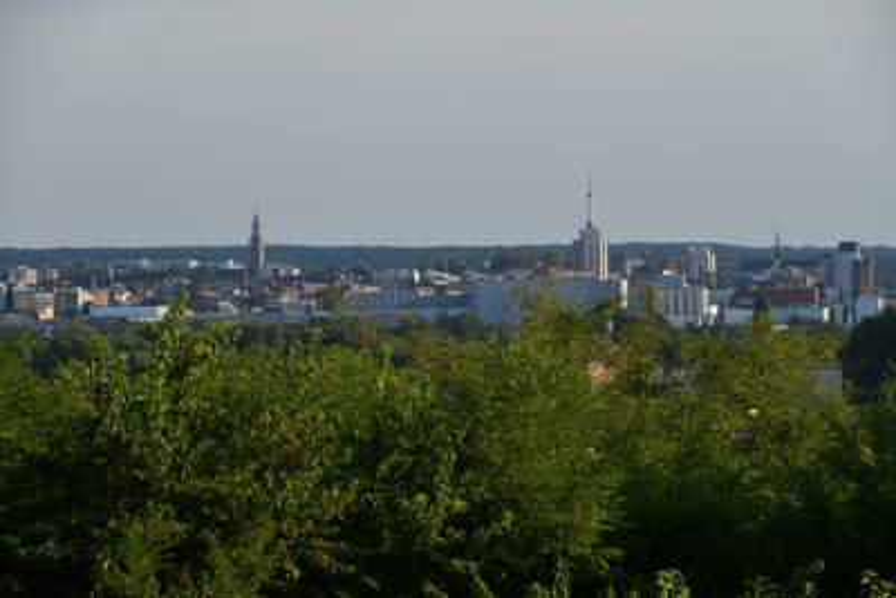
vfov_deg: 9.2
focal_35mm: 150
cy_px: 299
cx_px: 448
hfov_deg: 13.7
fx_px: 3734
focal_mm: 100
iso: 100
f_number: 5.6
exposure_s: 1/500
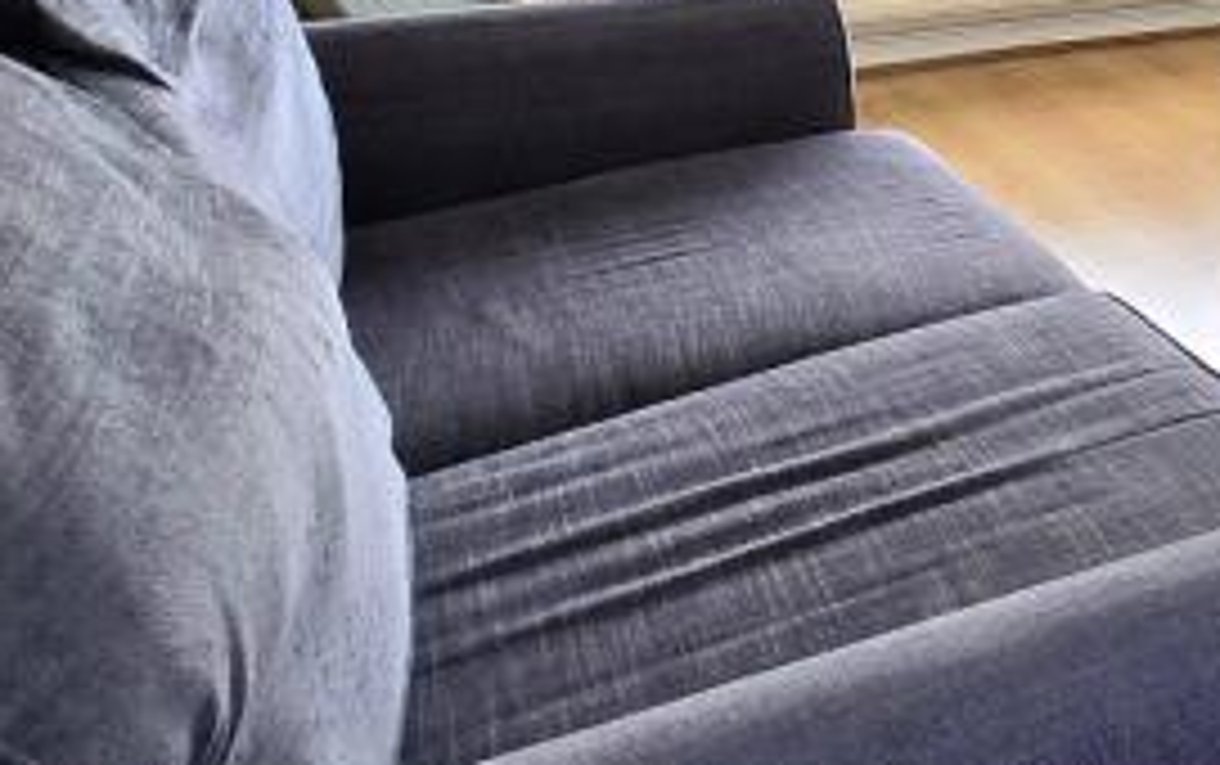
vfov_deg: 22.2
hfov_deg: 27.2
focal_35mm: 52
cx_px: 1828
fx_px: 1731
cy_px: -248
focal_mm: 2.2
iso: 125
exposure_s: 1/100
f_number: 2.2
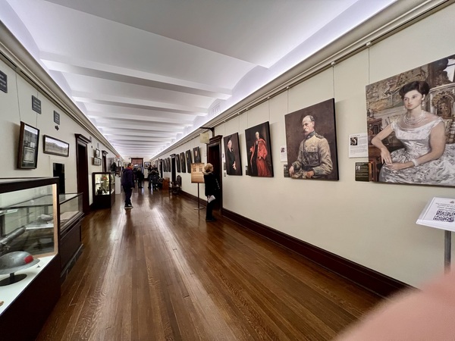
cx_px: 228
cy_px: 170
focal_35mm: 13
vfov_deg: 89.9
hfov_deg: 106.2
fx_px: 171
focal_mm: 1.57
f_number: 1.8
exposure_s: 1/60
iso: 400
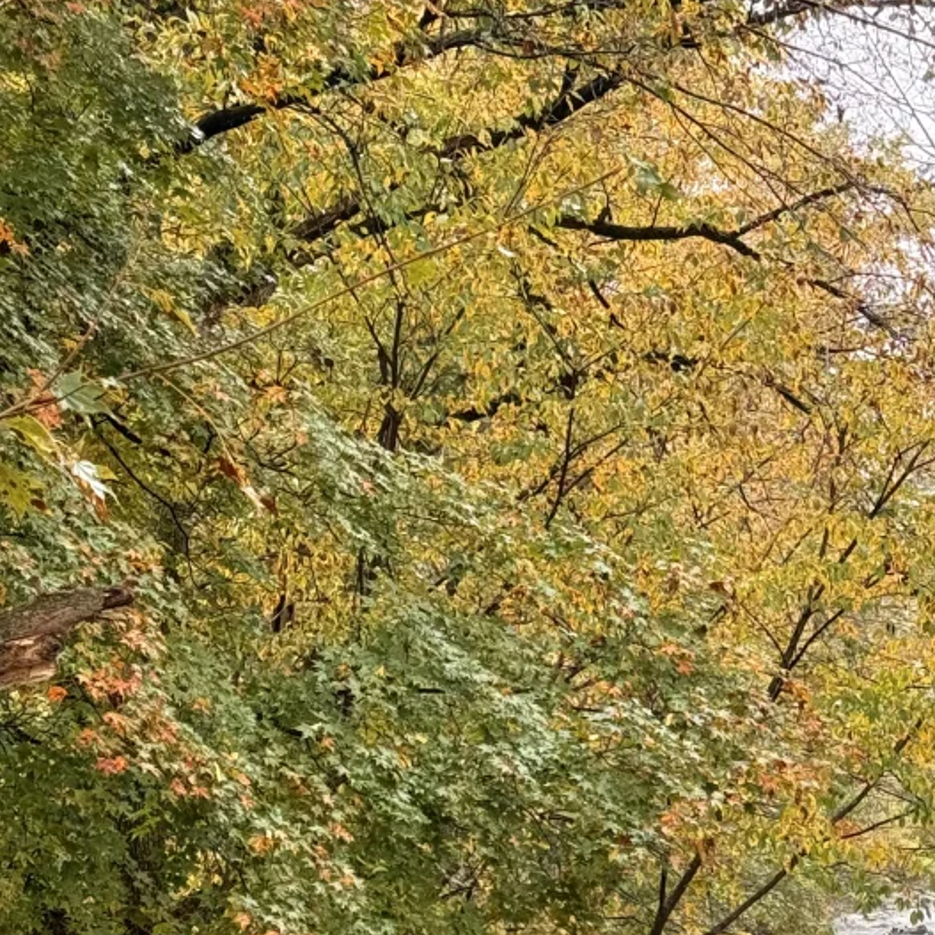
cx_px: 901
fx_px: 3545
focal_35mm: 116
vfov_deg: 14.7
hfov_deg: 14.8
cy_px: 1015
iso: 125
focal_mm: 6.76
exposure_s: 1/242
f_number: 1.78
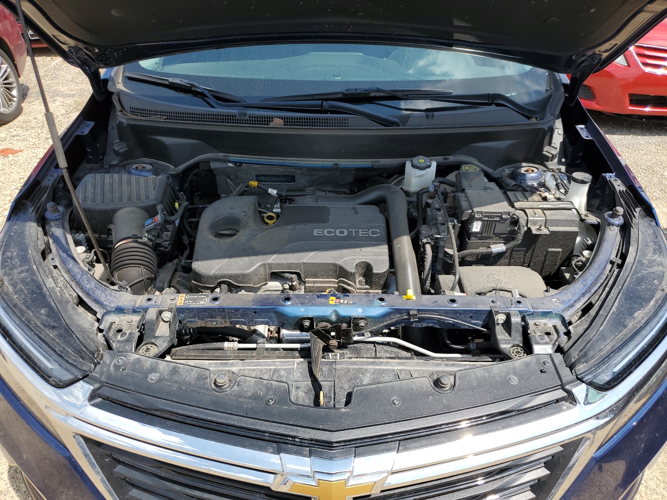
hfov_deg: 67.3
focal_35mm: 26
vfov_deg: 53.1
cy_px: 250
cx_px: 334
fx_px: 501
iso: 50
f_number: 1.5
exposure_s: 1/2000
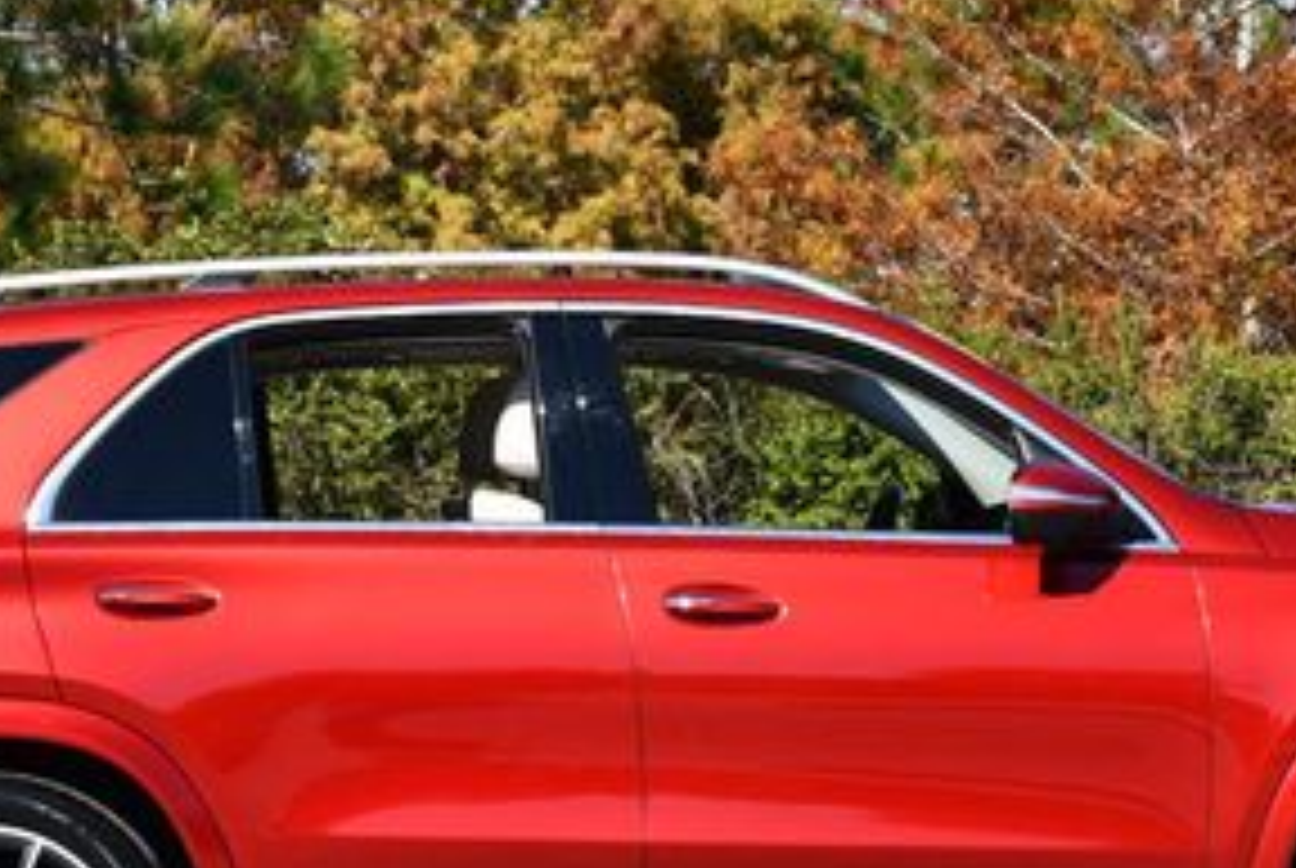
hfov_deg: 13.6
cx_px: 616
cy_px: 405
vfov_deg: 9.1
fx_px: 5444
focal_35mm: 151
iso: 100
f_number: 8
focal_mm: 34
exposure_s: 1/250
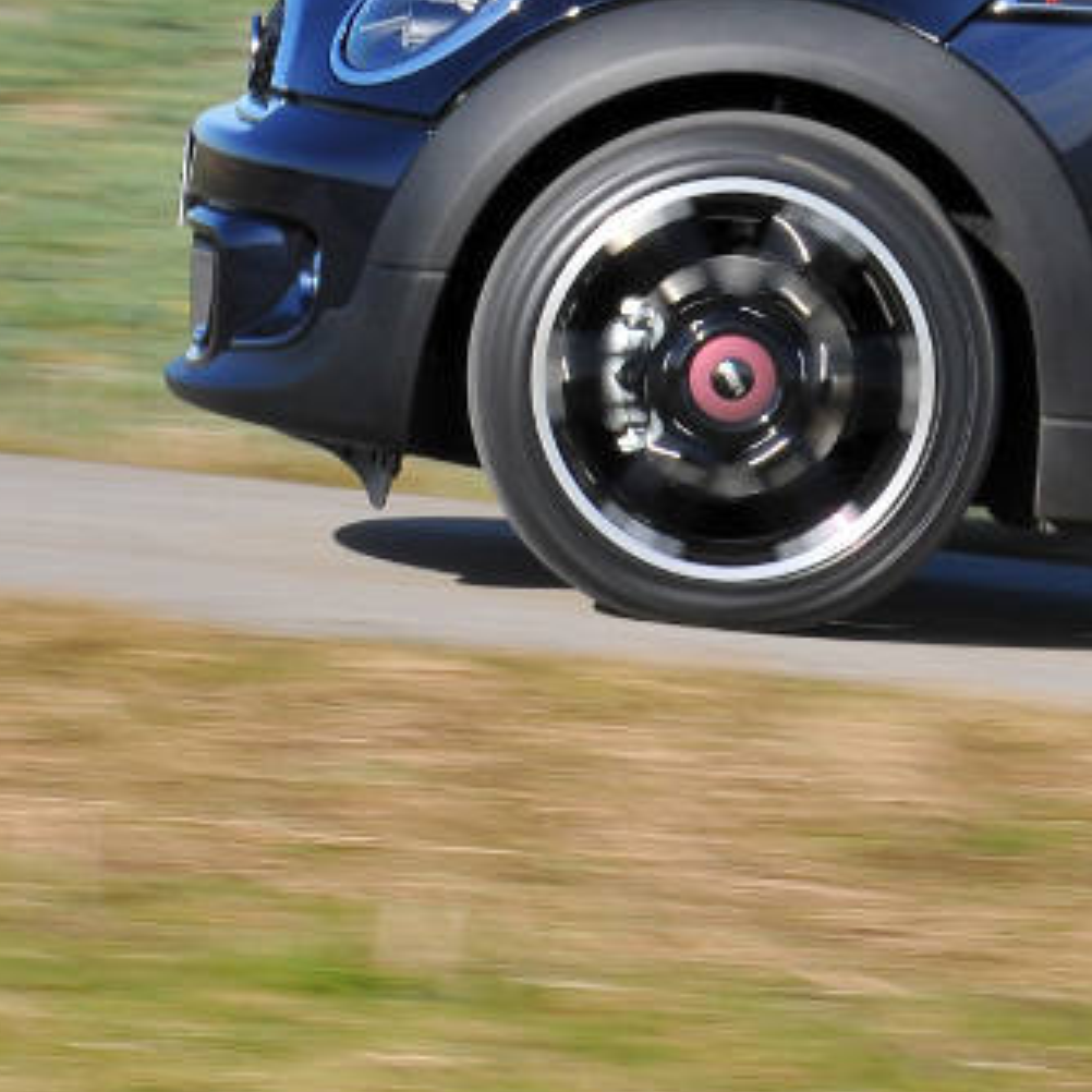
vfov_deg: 1.8
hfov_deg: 1.8
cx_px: 1726
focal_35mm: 975
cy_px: -111
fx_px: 34798
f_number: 16
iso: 200
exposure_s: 1/90
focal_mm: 200
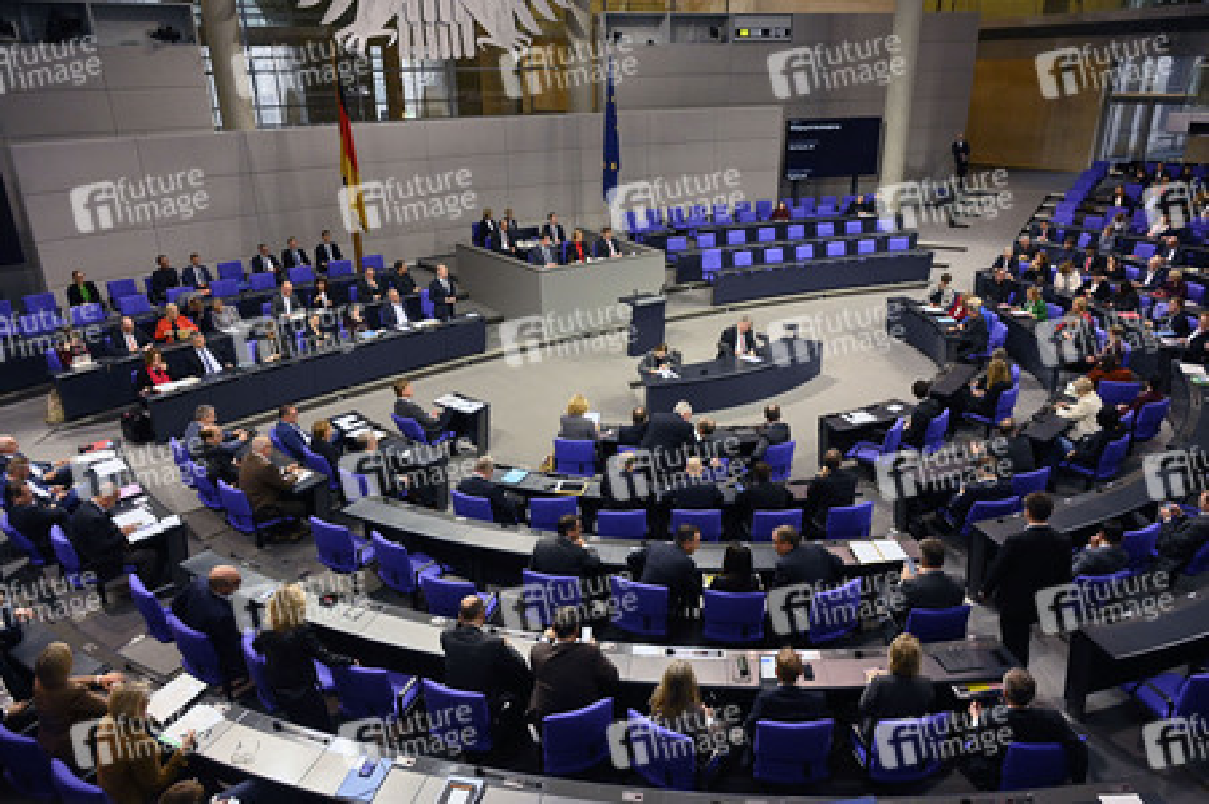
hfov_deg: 73.8
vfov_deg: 53.1
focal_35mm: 24
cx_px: 604
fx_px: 805
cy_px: 402
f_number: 4
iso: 5000
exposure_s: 1/320
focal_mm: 24
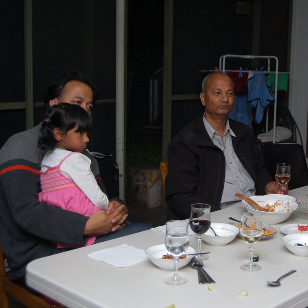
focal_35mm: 52
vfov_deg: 32.8
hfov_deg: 32.0
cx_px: 241
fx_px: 523
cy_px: 152
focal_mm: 26
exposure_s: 1/60
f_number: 4.2
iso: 400
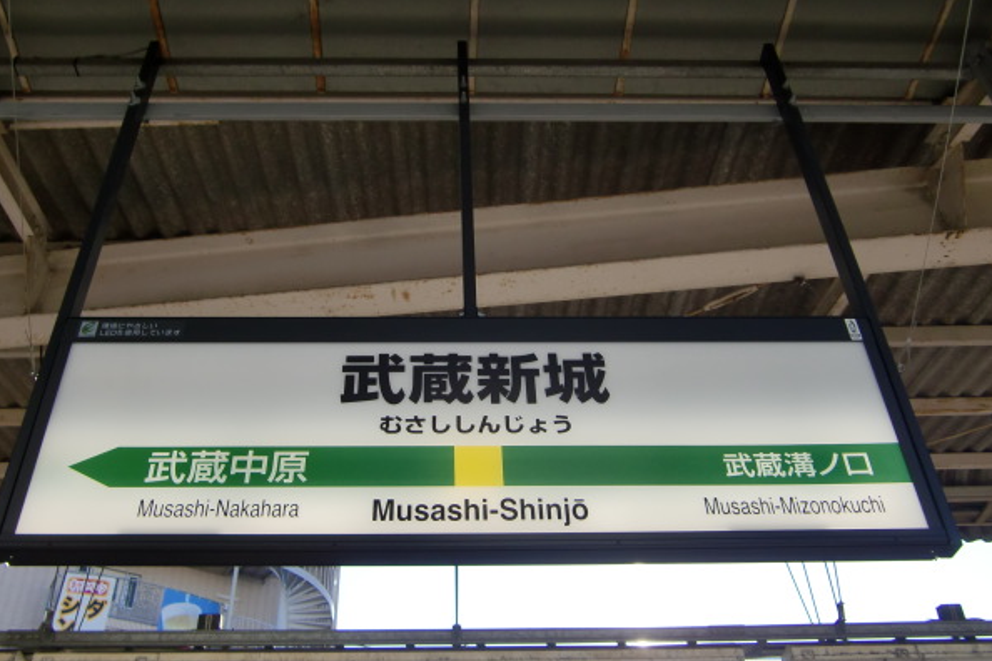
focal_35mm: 37
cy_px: 346
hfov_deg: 51.9
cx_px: 464
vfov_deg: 35.9
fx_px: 1019
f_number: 2.7
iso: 64
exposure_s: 1/800
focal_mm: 5.8
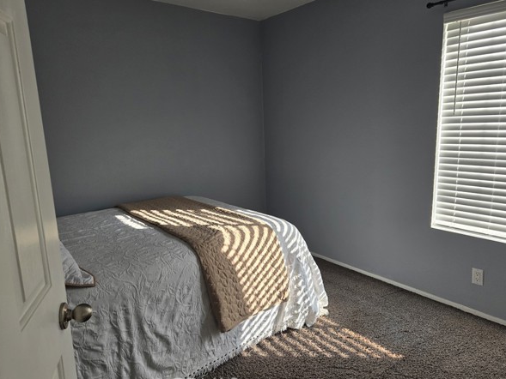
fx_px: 366
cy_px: 192
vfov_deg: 54.9
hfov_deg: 69.3
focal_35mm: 25
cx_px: 271
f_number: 1.8
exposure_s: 1/179
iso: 25
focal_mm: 5.4
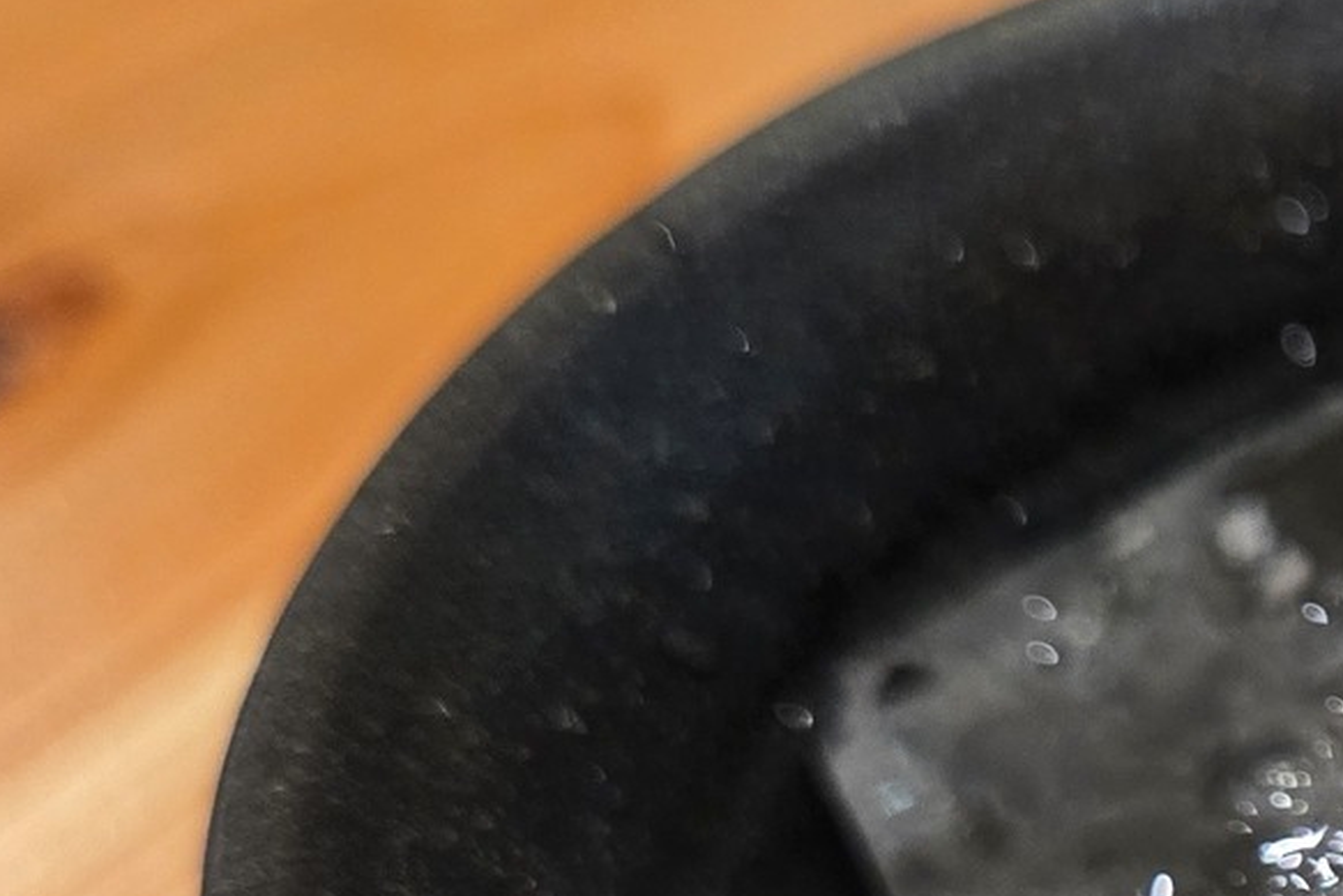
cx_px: 1944
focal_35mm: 82
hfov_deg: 21.3
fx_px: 3060
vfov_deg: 15.7
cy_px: 1221
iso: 500
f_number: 1.8
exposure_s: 1/100
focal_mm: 5.4
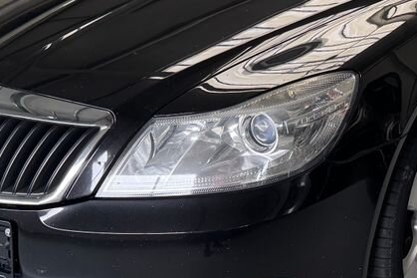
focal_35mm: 61
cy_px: 0
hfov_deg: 32.0
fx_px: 706
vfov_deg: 21.5
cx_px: 335
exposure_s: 1/60
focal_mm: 6.76
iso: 320
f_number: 1.78
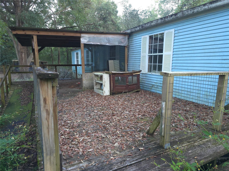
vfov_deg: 58.9
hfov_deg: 73.9
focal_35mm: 23
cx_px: 114
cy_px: 86
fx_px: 152
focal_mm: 6.3
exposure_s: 1/60
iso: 320
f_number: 1.7
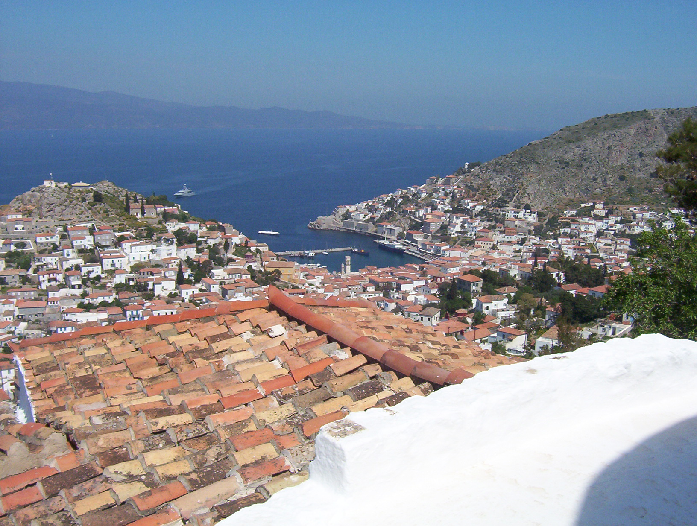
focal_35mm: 36
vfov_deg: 39.8
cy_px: 263
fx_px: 727
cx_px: 348
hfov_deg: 51.2
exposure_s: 1/1701
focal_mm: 5.54
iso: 100
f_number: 5.24
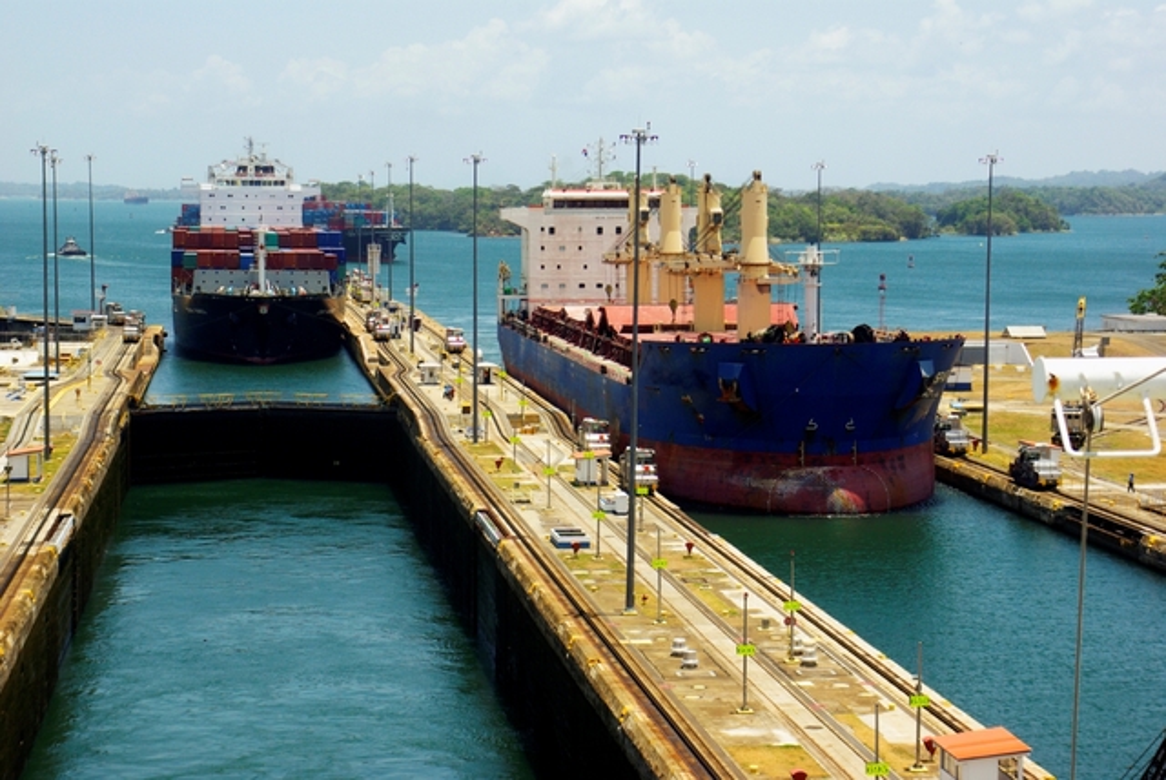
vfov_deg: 17.2
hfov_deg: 25.5
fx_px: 2577
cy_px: 390
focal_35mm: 80
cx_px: 583
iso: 200
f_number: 8
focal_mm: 53
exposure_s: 1/350
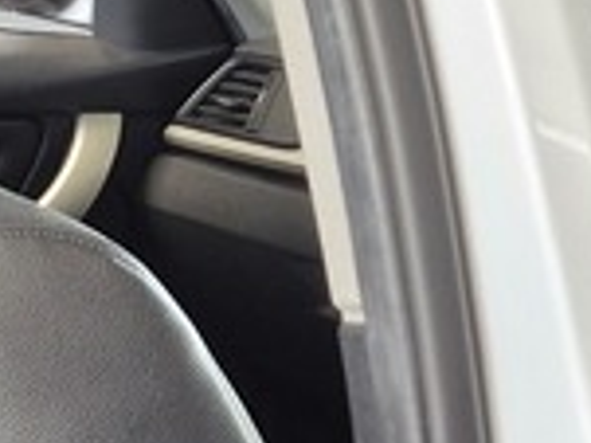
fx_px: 2661
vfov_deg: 9.4
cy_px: 541
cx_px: -669
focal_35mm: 156
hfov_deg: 11.2
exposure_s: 1/100
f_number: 1.8
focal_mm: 5.4
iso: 250
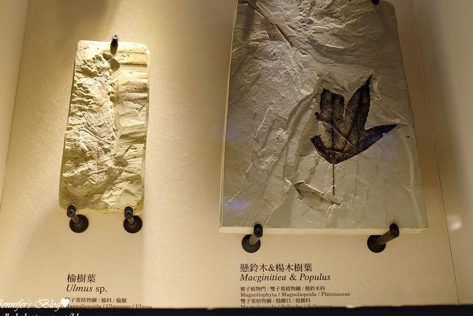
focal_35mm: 40
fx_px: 526
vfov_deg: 33.4
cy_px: 153
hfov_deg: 48.4
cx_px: 220
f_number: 3.2
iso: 200
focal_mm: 24.3
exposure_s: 1/40
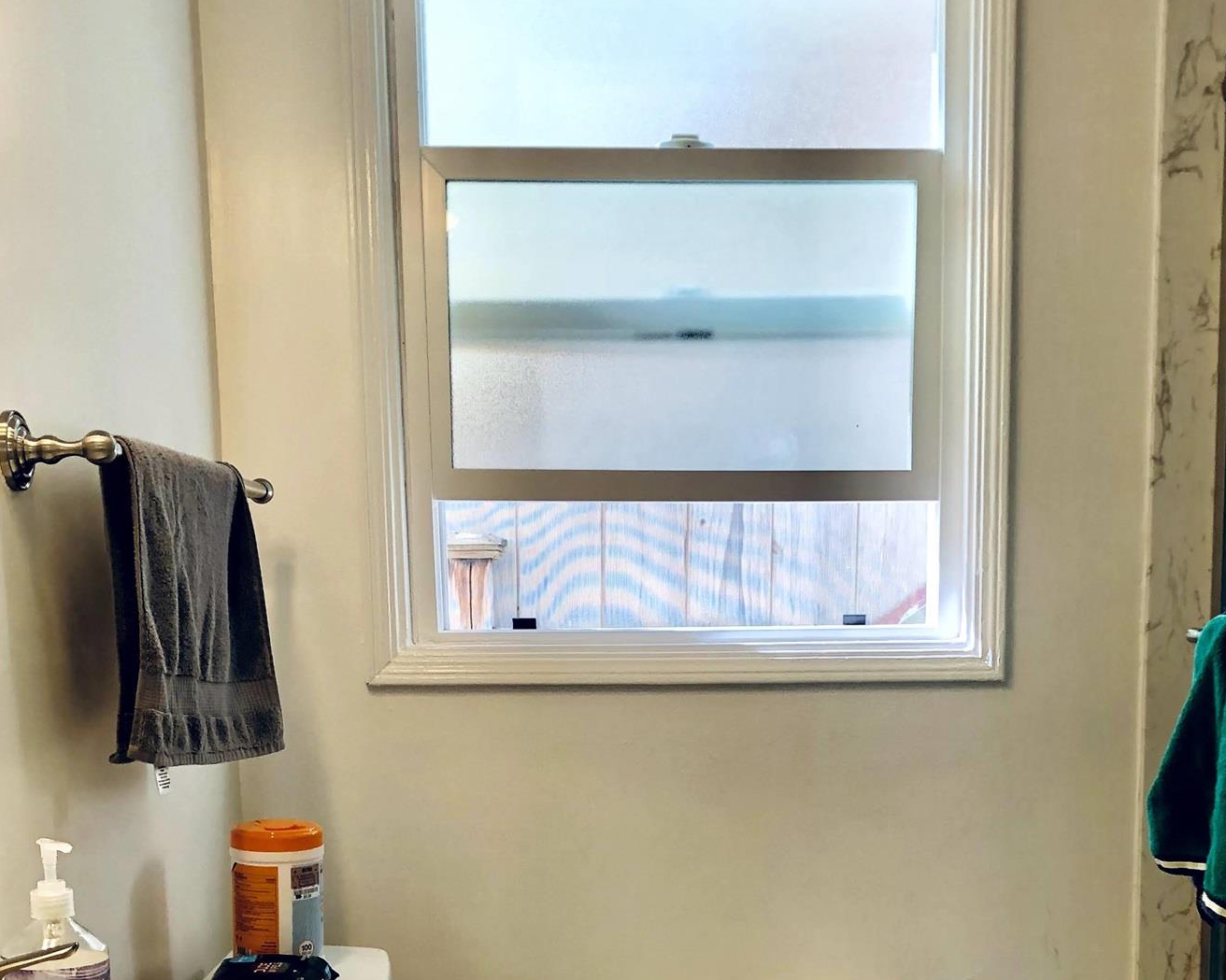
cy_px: 871
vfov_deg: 30.2
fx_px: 1741
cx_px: 671
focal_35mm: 48
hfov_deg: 38.8
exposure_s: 1/120
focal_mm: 3.99
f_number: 1.8
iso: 40
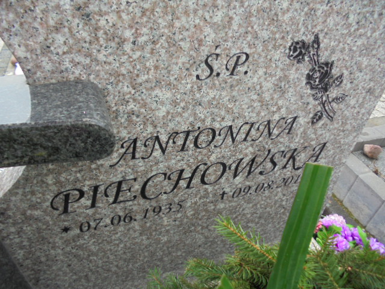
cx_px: 192
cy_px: 144
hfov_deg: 67.3
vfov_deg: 53.1
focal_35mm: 26
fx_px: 289
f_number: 3.5
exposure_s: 1/80
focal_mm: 4.6
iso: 100
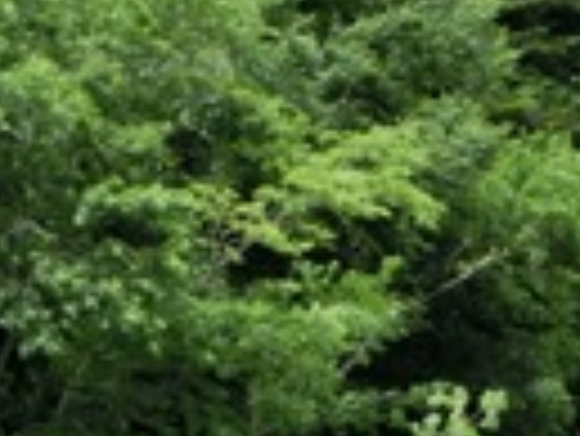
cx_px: -22
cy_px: 598
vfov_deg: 6.8
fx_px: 3656
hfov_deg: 9.0
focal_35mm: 218
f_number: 4.6
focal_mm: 11.17
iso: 80
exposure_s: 1/200
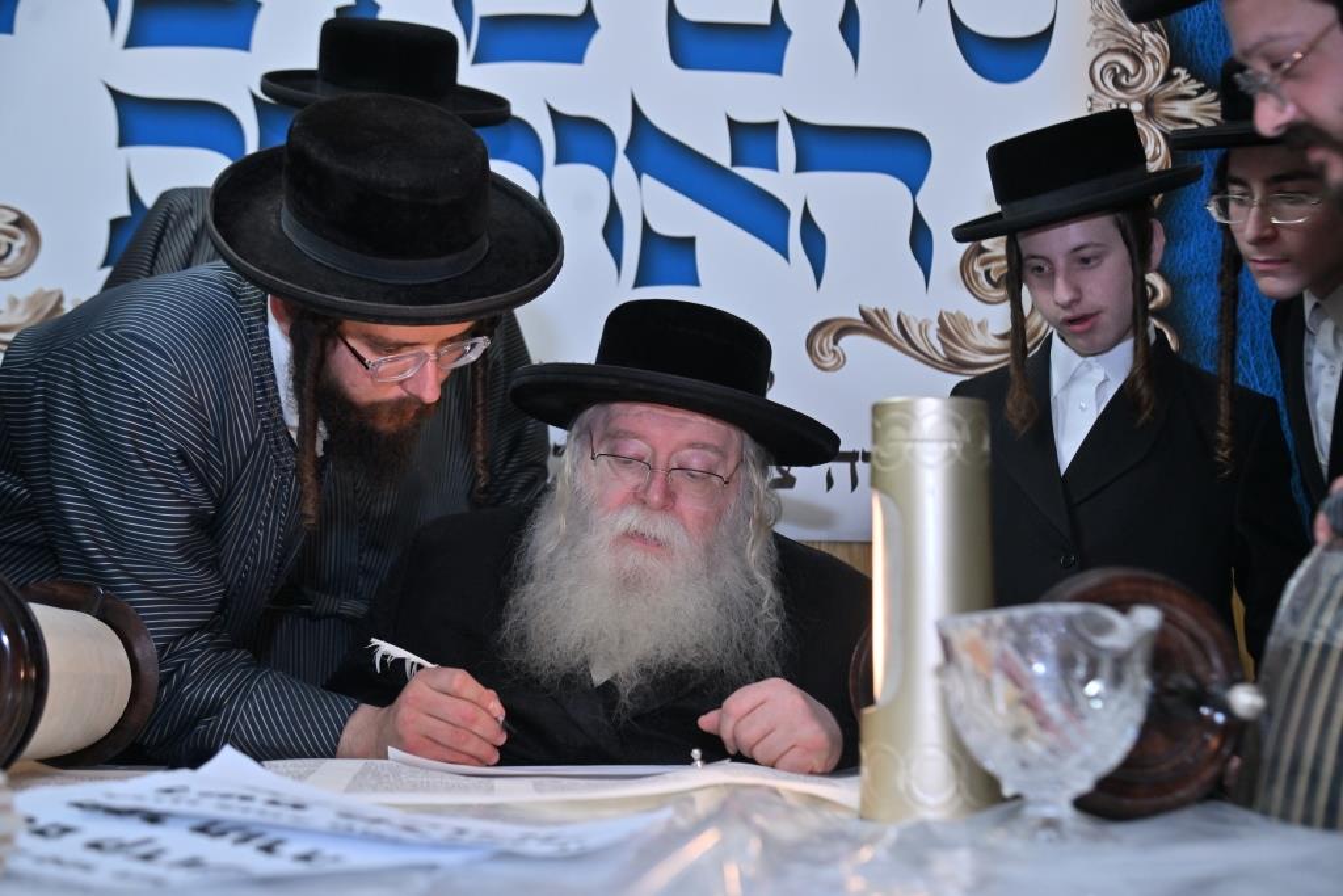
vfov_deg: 28.1
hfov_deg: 41.1
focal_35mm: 48
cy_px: 448
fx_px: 1791
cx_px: 672
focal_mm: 48
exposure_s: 1/200
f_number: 4
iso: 800
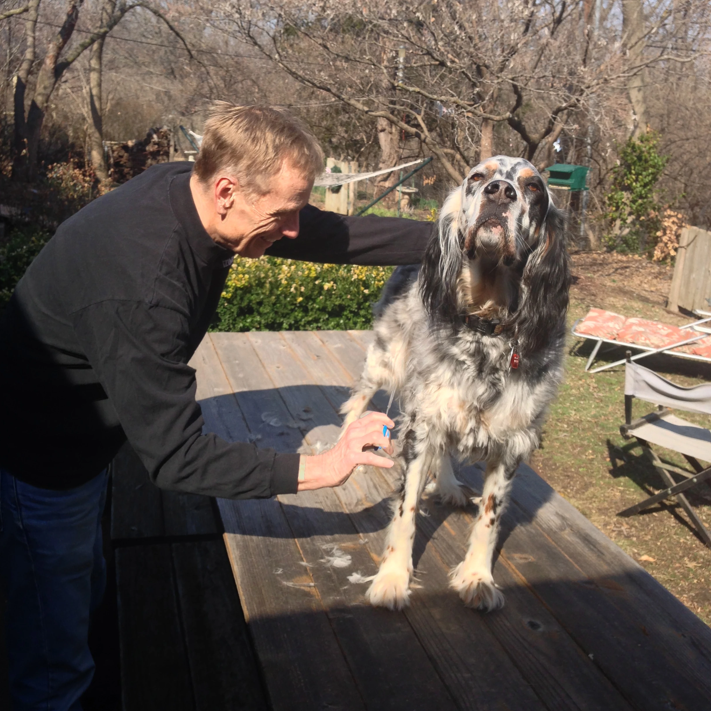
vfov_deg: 42.5
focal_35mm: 39
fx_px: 906
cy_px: 271
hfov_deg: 42.8
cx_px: 355
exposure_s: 1/786
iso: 50
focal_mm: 4.13
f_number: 2.4
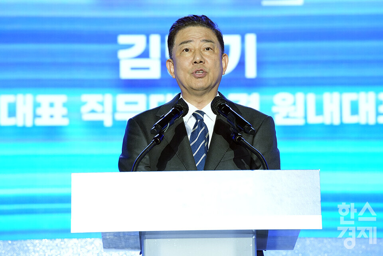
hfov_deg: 10.3
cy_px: 128
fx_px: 2128
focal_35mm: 200
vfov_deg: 6.9
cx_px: 192
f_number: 6.3
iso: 1600
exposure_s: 1/160
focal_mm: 200
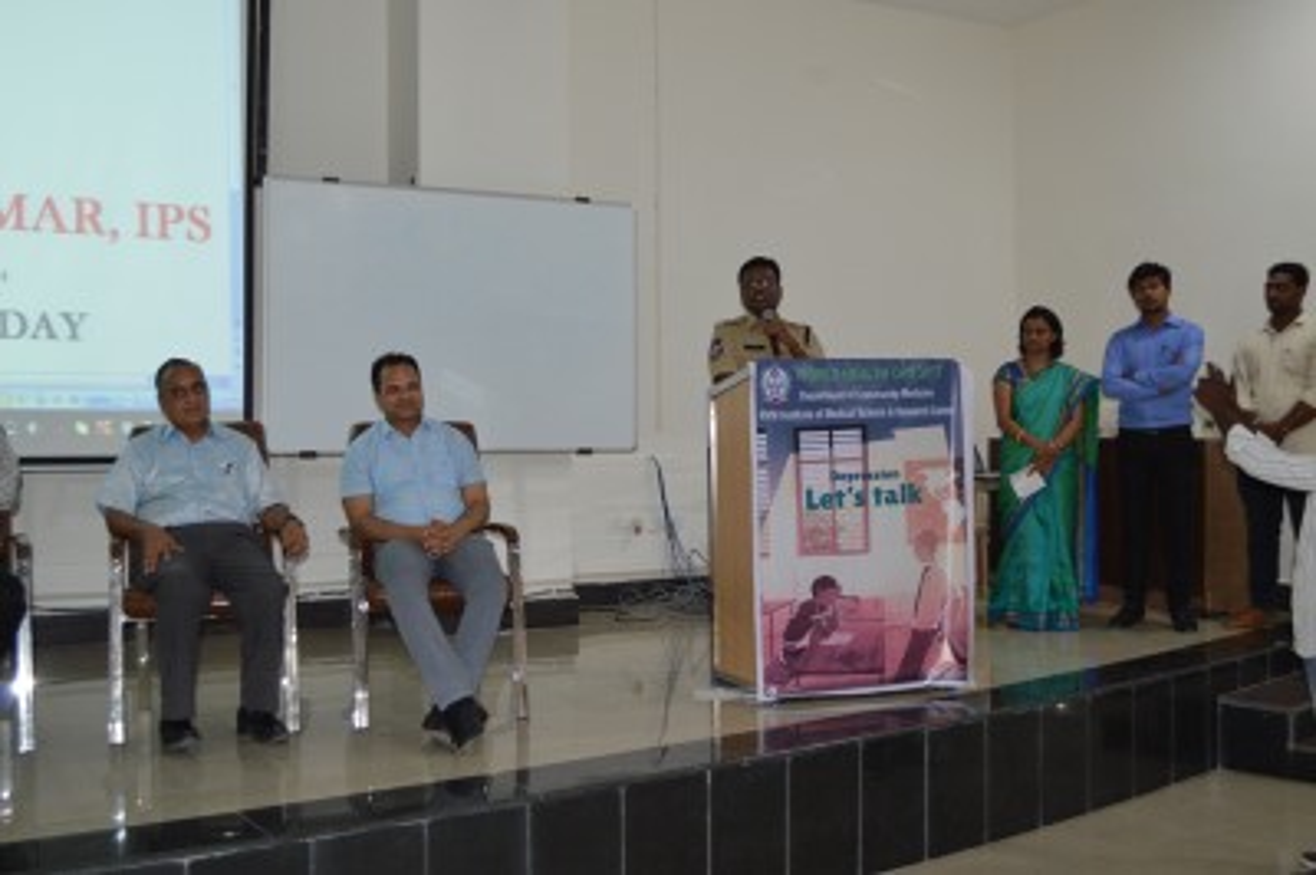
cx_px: 658
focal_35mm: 39
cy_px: 438
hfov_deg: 49.6
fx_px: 1424
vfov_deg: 34.2
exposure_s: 1/60
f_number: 4.2
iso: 1100
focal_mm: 26
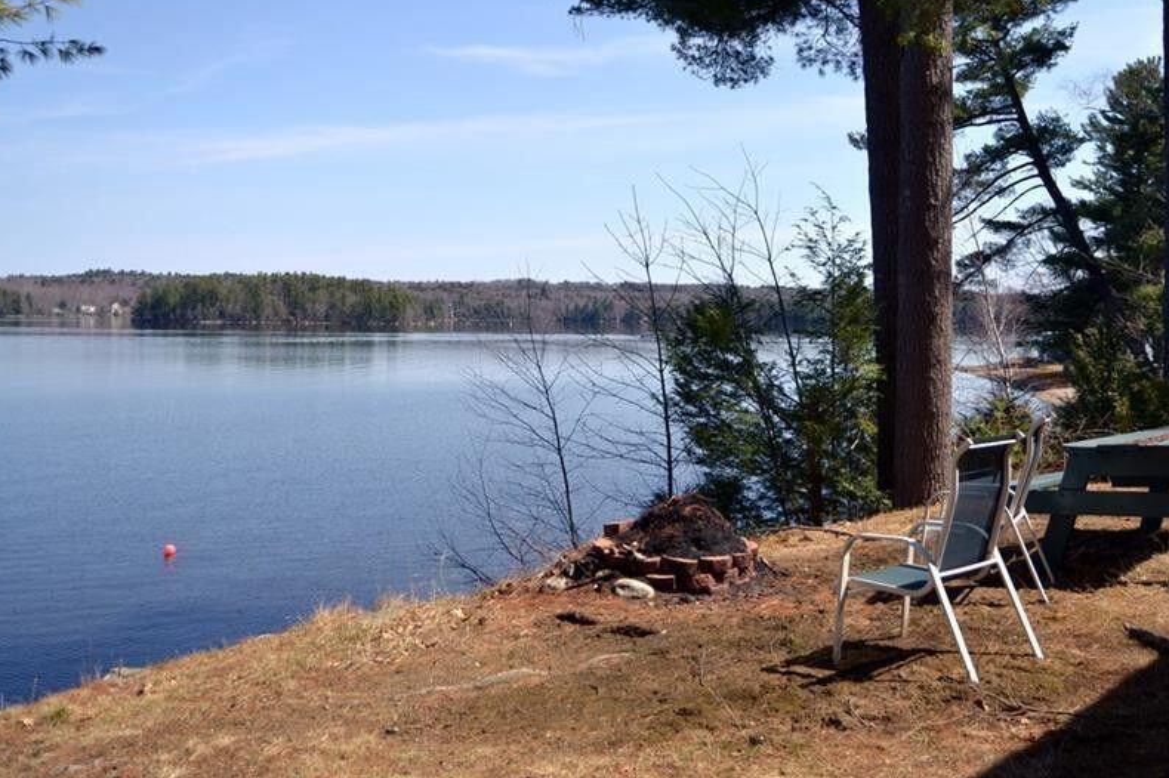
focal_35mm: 35
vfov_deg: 37.5
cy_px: 277
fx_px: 1136
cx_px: 602
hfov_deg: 54.4
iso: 100
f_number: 3.5
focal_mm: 18
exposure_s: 1/1000
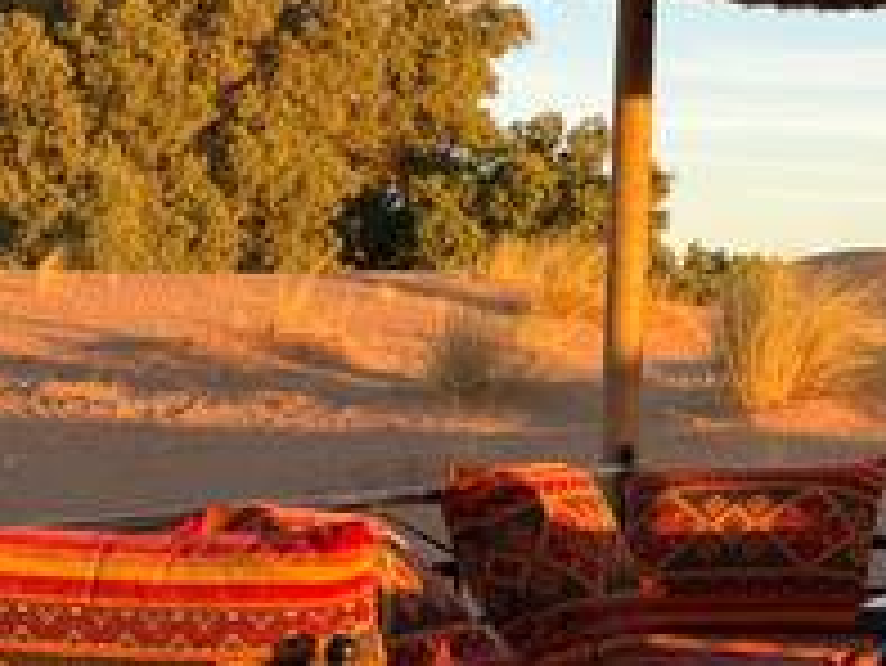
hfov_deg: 19.5
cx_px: 1034
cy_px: 122
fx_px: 2433
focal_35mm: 95
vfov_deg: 15.5
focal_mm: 5.96
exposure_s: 1/641
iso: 50
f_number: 1.6
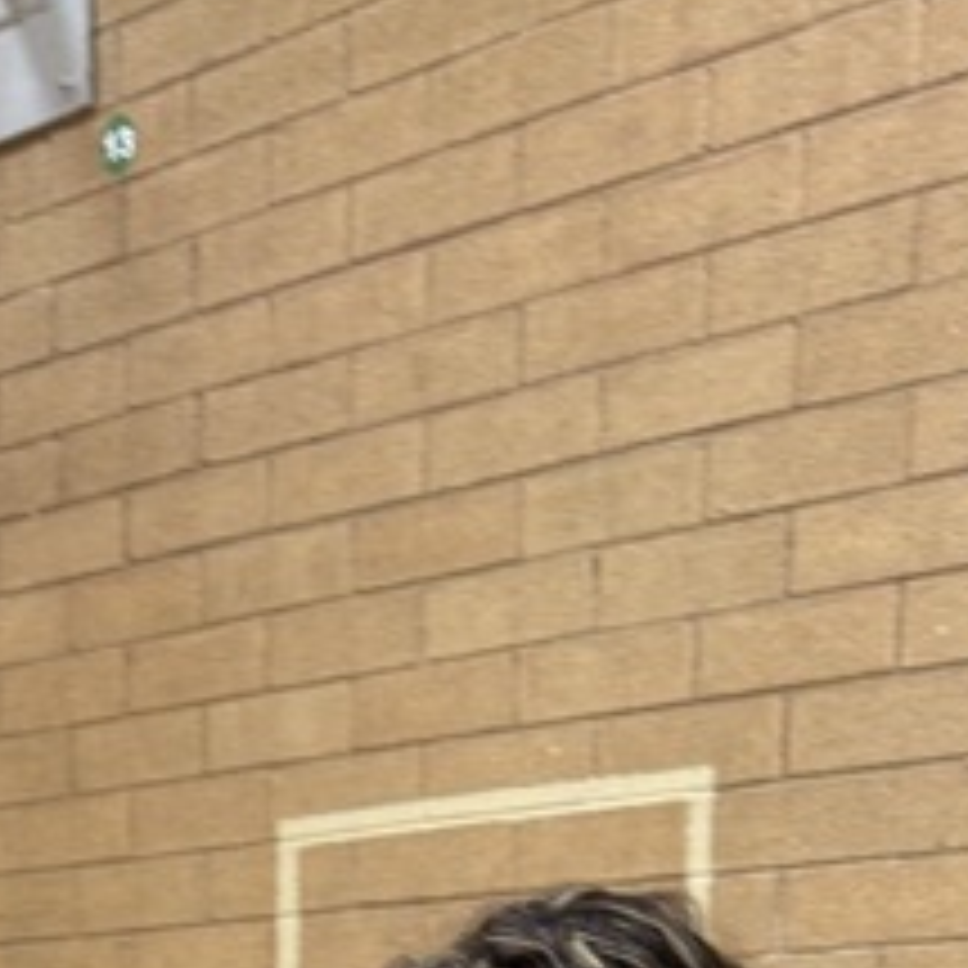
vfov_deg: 13.8
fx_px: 3195
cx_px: -266
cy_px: 2107
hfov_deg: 16.4
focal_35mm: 101
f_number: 1.78
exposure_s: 1/60
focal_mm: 6.76
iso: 125
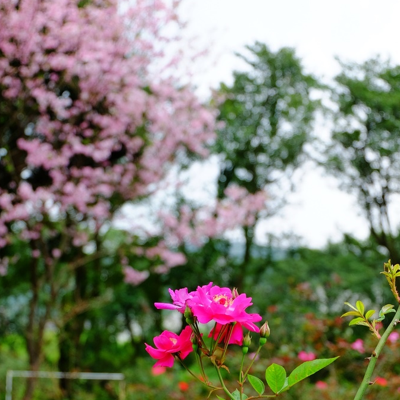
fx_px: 745
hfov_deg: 30.0
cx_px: 201
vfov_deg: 29.9
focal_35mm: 57
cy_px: 261
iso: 400
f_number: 4.7
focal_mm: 29.5
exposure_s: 1/600
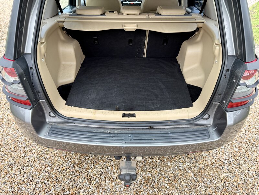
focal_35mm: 24
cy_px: 98
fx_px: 180
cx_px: 130
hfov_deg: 71.6
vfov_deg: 56.8
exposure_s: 1/60
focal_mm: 6.76
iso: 250
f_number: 1.78
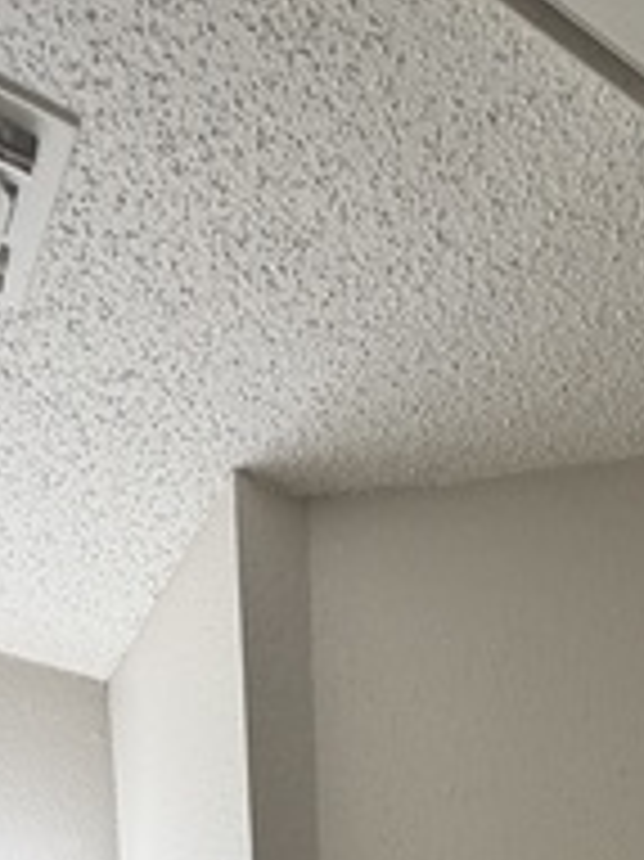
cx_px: 486
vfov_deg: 24.6
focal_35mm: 47
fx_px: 1167
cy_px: 1436
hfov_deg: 30.3
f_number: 2.2
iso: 200
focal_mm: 2.22
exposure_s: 1/60
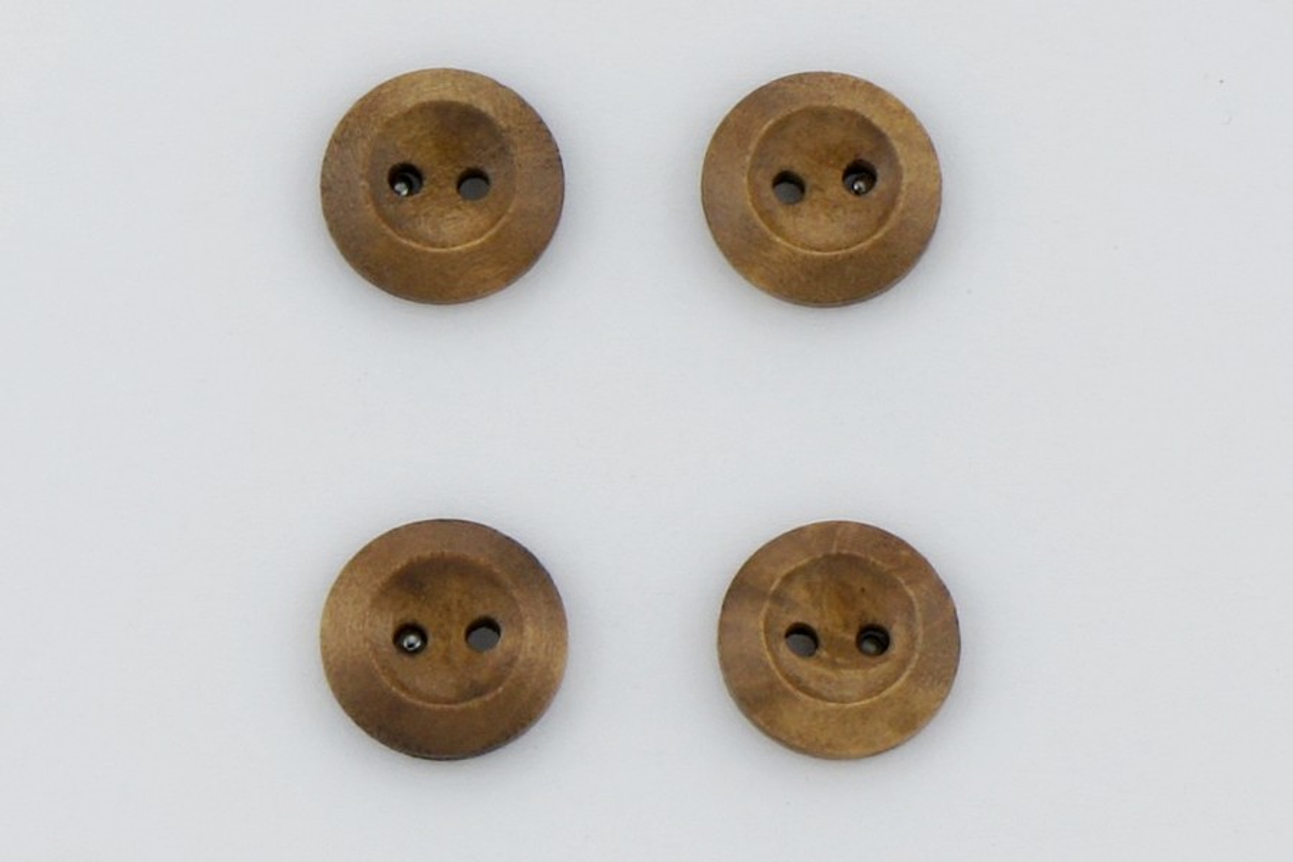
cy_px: 431
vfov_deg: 16.6
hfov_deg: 24.6
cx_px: 646
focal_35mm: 82
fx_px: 2963
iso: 200
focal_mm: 55
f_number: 9
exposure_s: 1/320
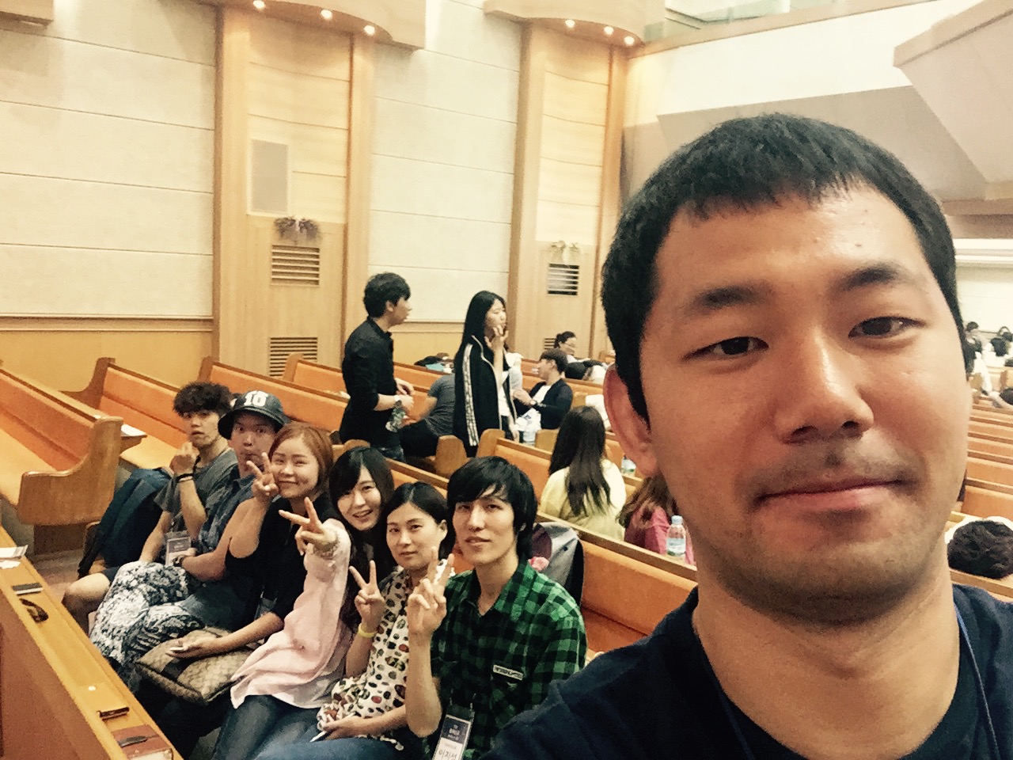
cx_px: 506
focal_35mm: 31
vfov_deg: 45.4
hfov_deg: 58.4
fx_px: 907
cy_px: 380
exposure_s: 1/30
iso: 320
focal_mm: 2.65
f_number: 2.2
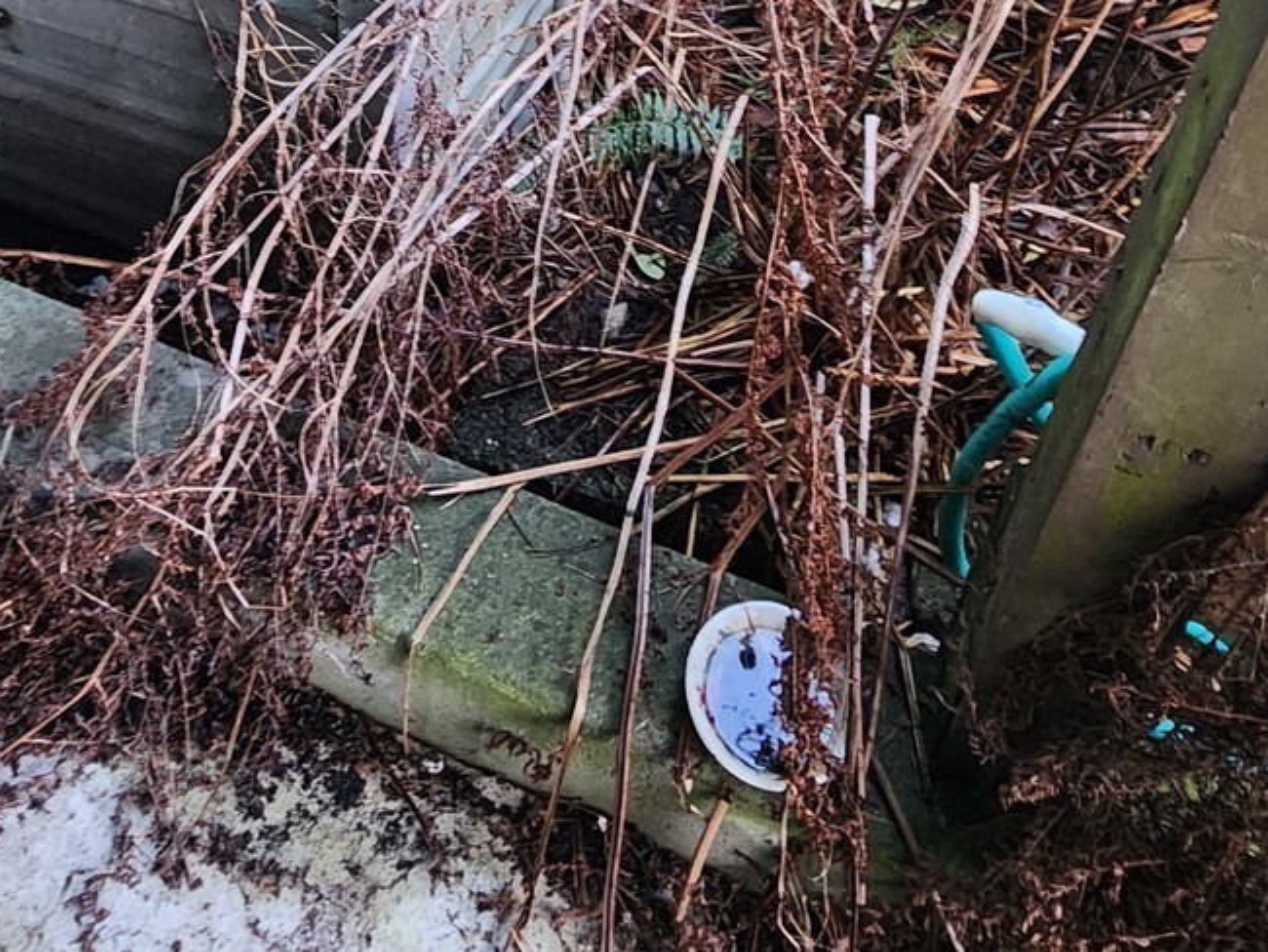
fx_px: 1173
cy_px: -139
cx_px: 597
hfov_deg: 56.8
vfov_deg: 36.2
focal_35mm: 32
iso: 320
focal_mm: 2.2
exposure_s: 1/40
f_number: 2.2
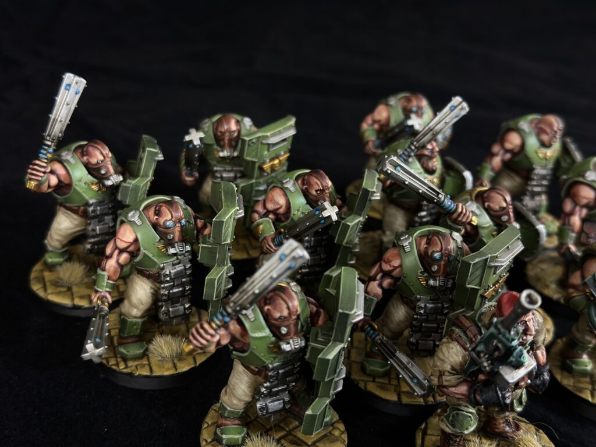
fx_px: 826
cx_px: 298
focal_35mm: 48
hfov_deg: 39.7
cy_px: 224
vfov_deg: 30.3
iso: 125
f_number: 1.78
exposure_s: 1/50
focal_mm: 6.86
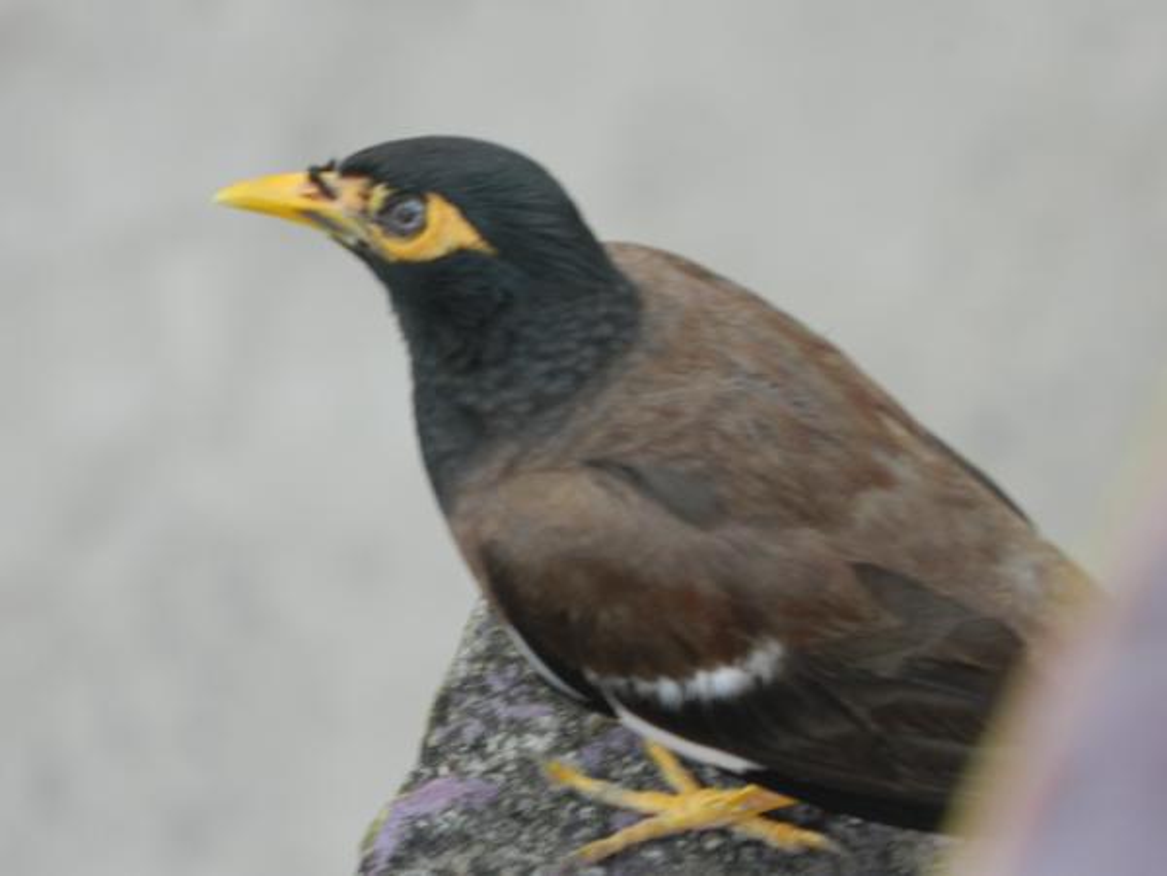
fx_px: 15676
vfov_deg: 3.2
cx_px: 584
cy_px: 438
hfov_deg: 4.3
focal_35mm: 465
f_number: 5.7
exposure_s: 1/100
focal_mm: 83.7
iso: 100
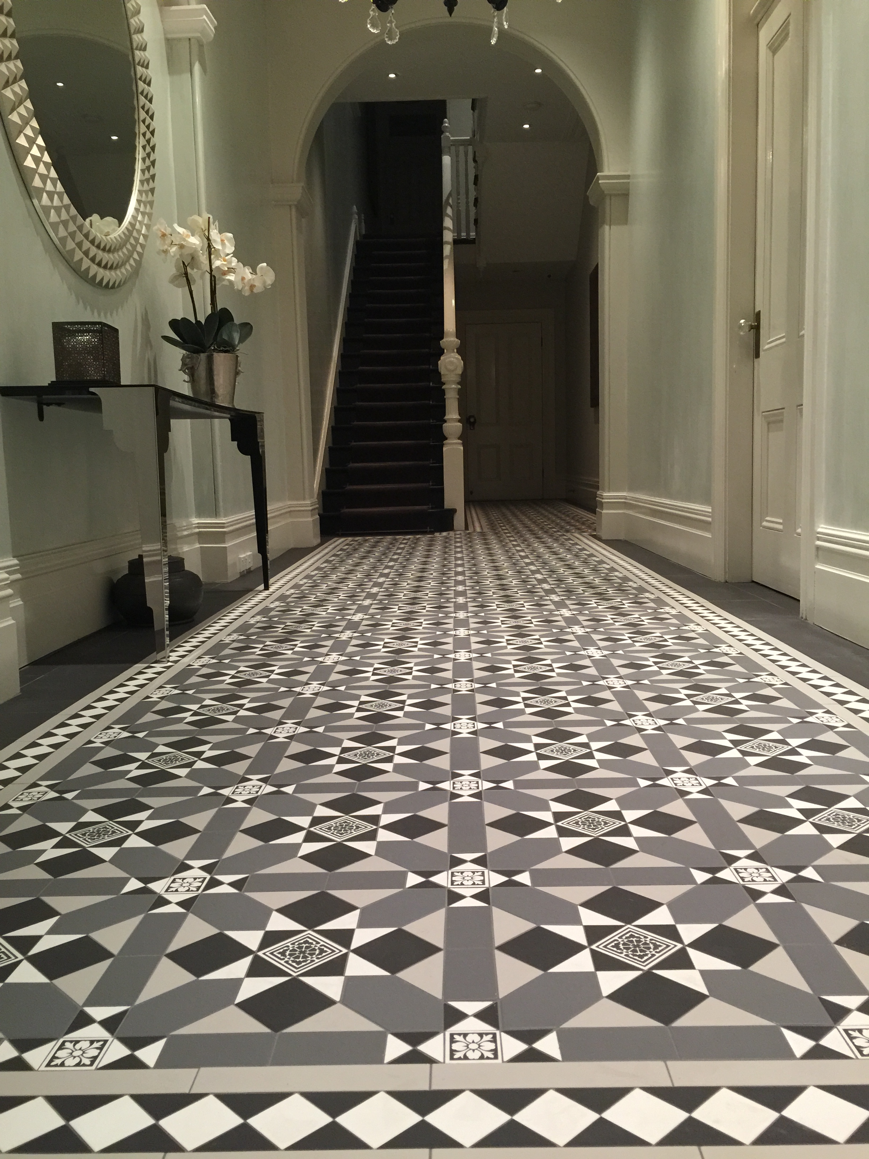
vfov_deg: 61.7
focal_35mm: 29
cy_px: 580
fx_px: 971
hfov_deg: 48.2
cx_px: 434
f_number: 2.2
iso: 100
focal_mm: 4.15
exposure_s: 1/17
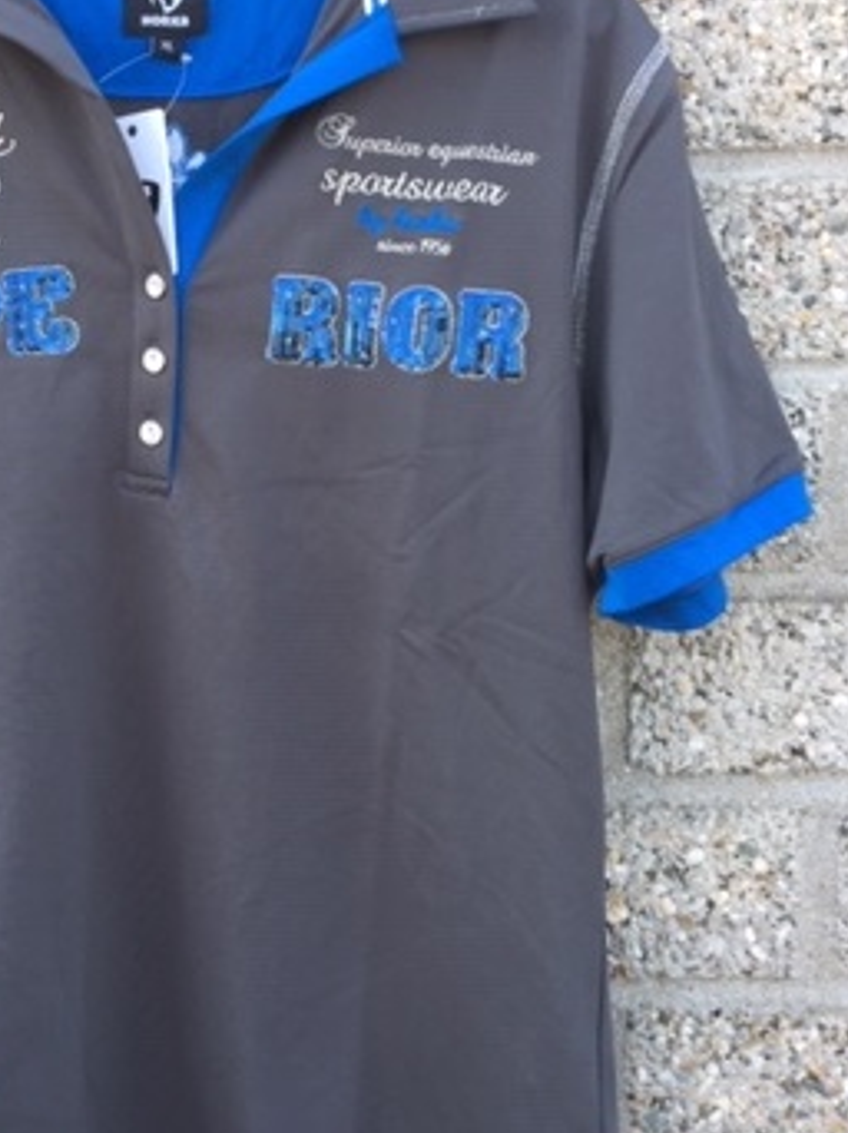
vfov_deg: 38.2
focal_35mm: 50
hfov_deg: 28.4
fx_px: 1635
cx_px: 156
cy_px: 547
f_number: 2.2
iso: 32
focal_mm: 4.15
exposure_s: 1/118
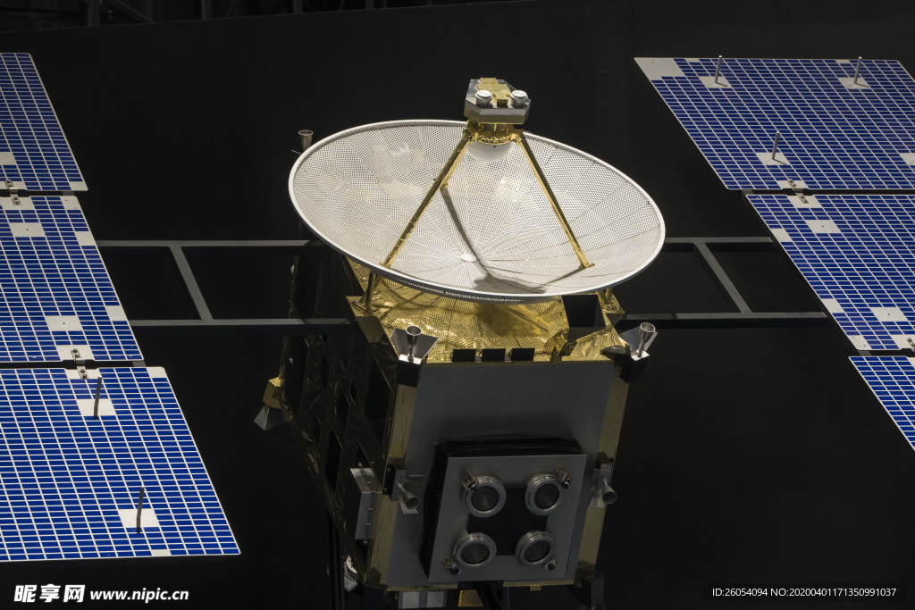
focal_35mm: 150
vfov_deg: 9.2
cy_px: 305
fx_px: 3813
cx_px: 458
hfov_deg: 13.7
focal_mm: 150
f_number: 14
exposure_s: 1.6
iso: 250
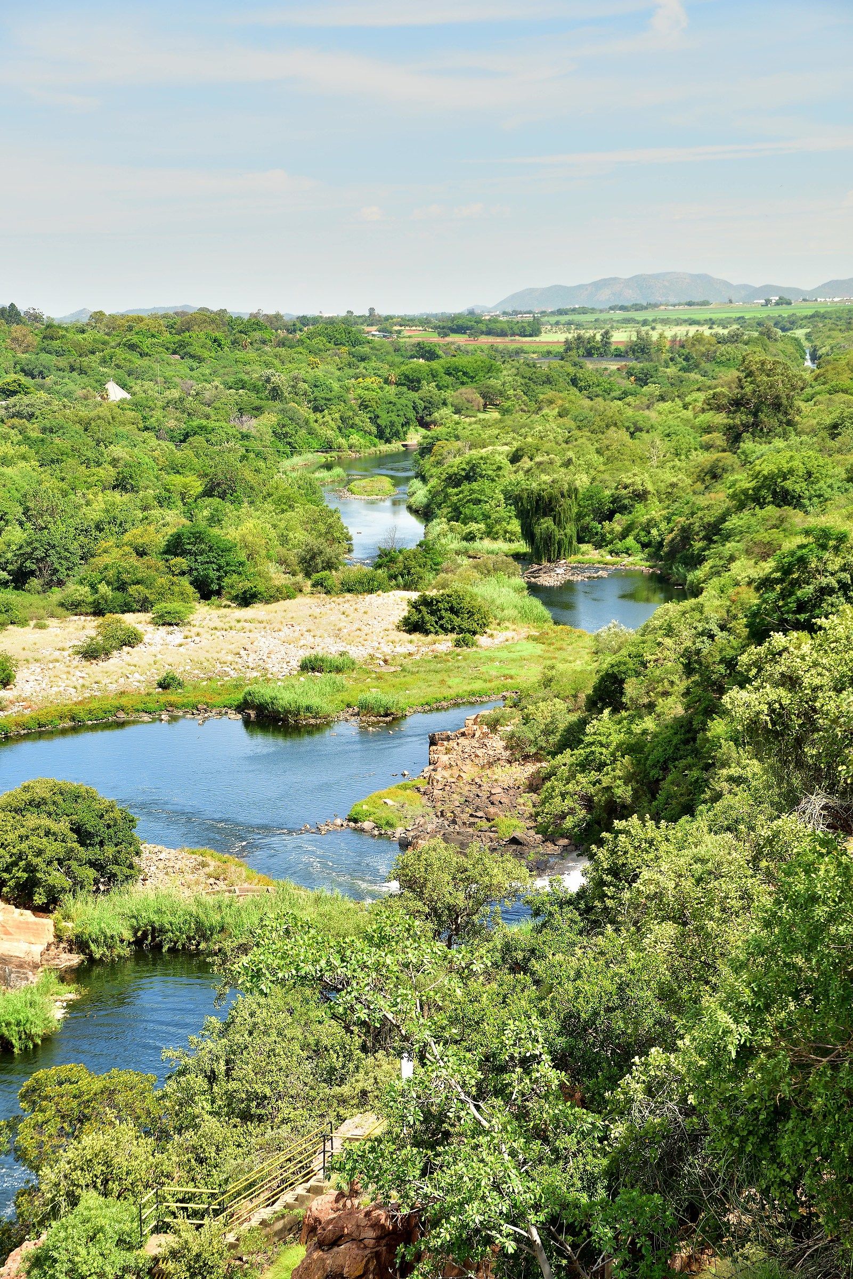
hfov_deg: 19.5
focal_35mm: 70
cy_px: 640
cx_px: 426
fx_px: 2487
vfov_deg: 28.8
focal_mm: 70
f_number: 9
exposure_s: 1/50
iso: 100
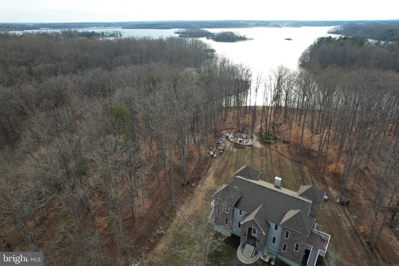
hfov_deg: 78.6
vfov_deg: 57.2
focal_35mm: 22
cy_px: 133
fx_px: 244
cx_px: 200
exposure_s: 1/800
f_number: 2.8
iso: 100
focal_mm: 8.38
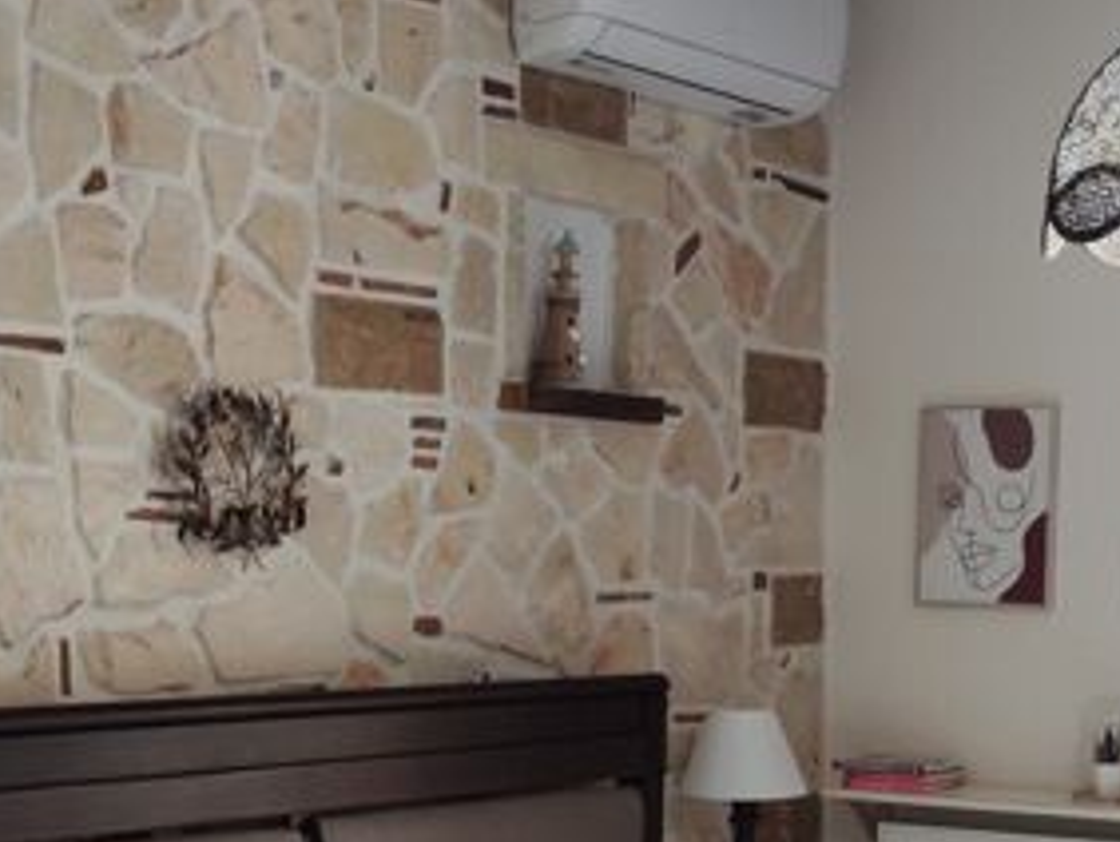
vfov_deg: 20.5
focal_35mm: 70
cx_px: 661
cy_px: 794
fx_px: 2267
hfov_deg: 27.7
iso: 620
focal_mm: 4.22
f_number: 1.8
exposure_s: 1/50
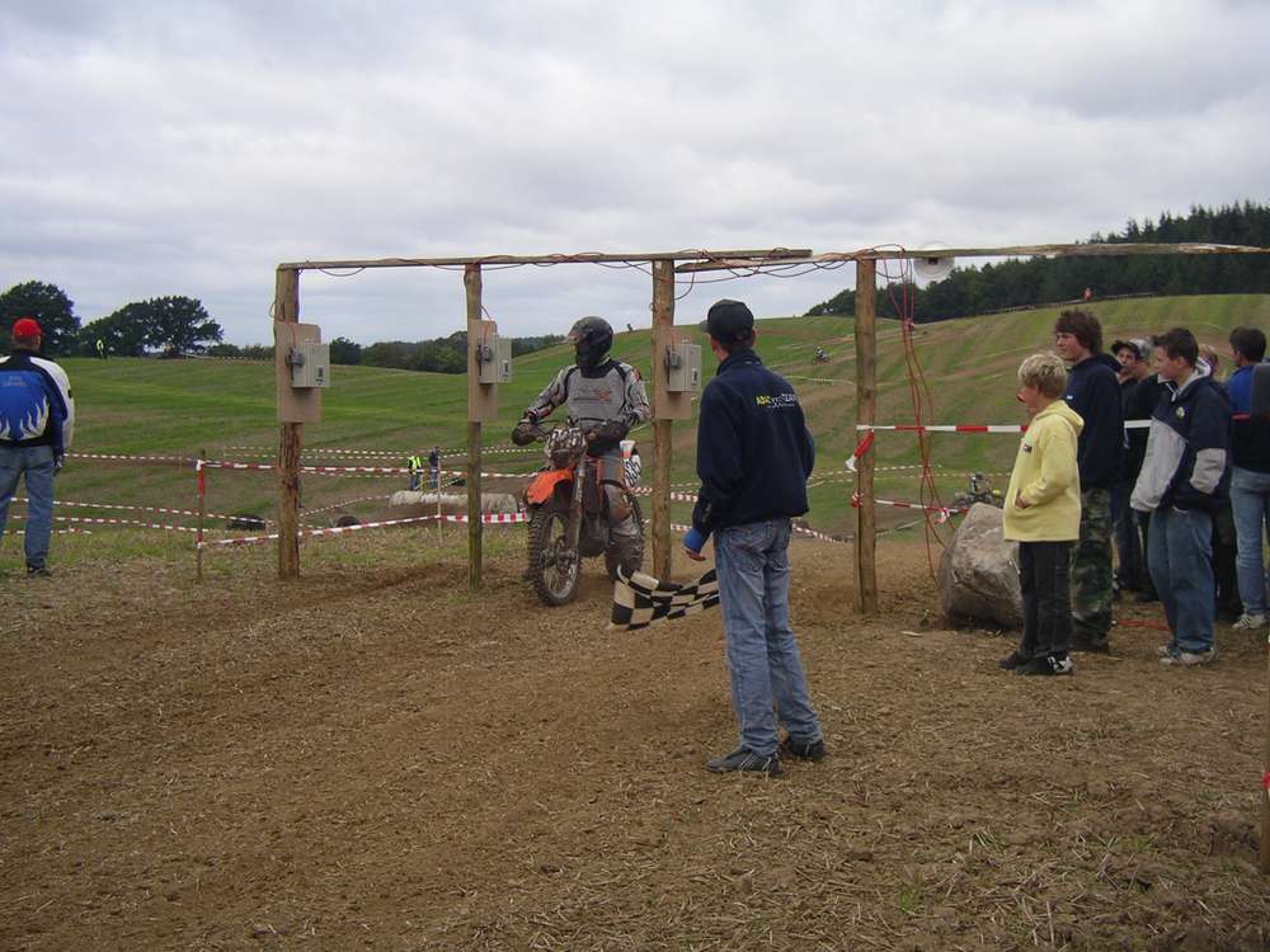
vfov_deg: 25.7
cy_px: 476
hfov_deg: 33.8
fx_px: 2091
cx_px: 635
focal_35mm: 57
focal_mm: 8.9
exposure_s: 1/400
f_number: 3.3
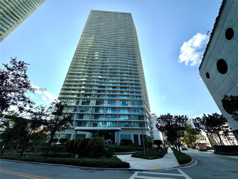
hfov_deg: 102.1
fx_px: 96
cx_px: 119
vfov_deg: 85.7
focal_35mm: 14
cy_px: 90
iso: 40
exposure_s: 1/1637
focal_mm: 2.22
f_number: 2.2
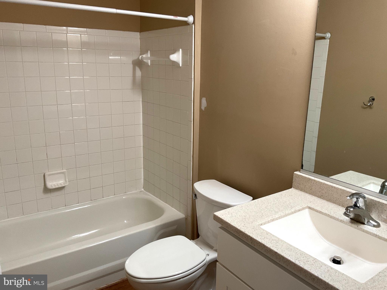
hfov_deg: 61.7
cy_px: 145
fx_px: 324
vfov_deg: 48.2
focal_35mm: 29
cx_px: 194
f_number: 1.8
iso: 64
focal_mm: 3
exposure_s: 1/60
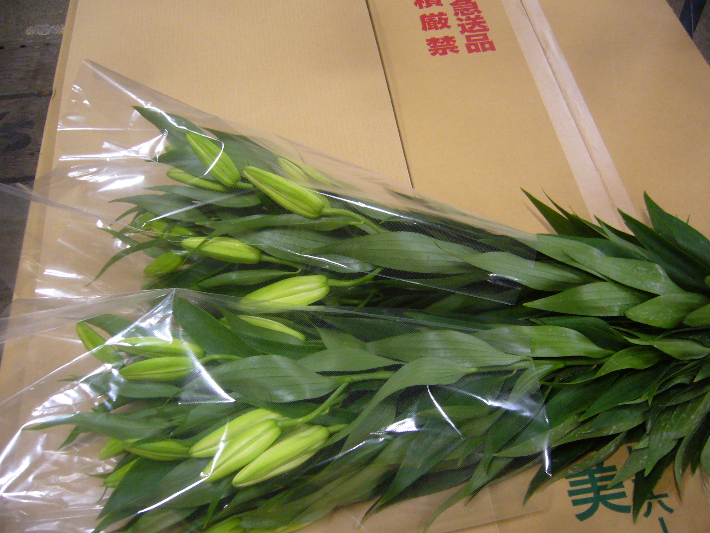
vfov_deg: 40.7
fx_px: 718
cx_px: 355
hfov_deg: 52.6
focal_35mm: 35
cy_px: 266
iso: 200
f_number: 2.8
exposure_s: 1/8
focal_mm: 5.8
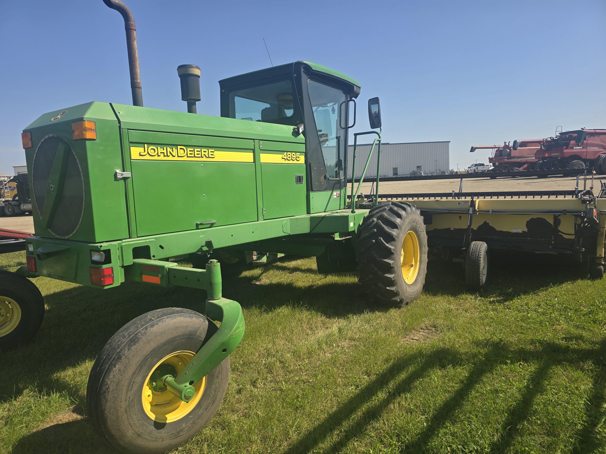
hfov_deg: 73.9
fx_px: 403
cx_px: 303
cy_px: 227
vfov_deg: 58.9
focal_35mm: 23
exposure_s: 1/805
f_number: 1.7
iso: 12
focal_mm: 6.3
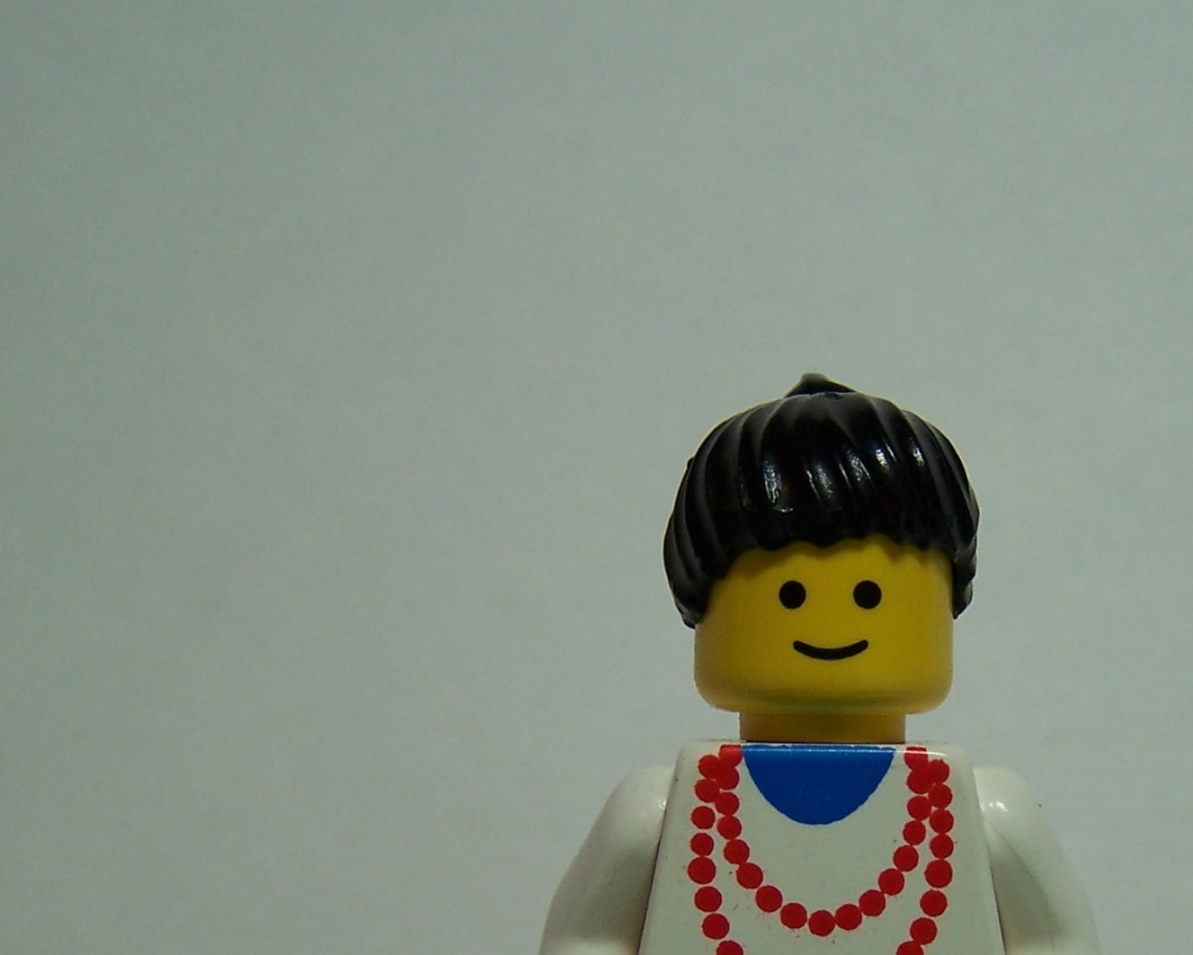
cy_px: 837
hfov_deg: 26.1
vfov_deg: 20.9
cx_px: 867
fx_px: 2543
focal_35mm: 72
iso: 80
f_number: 2.8
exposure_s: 1/90
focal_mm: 6.3
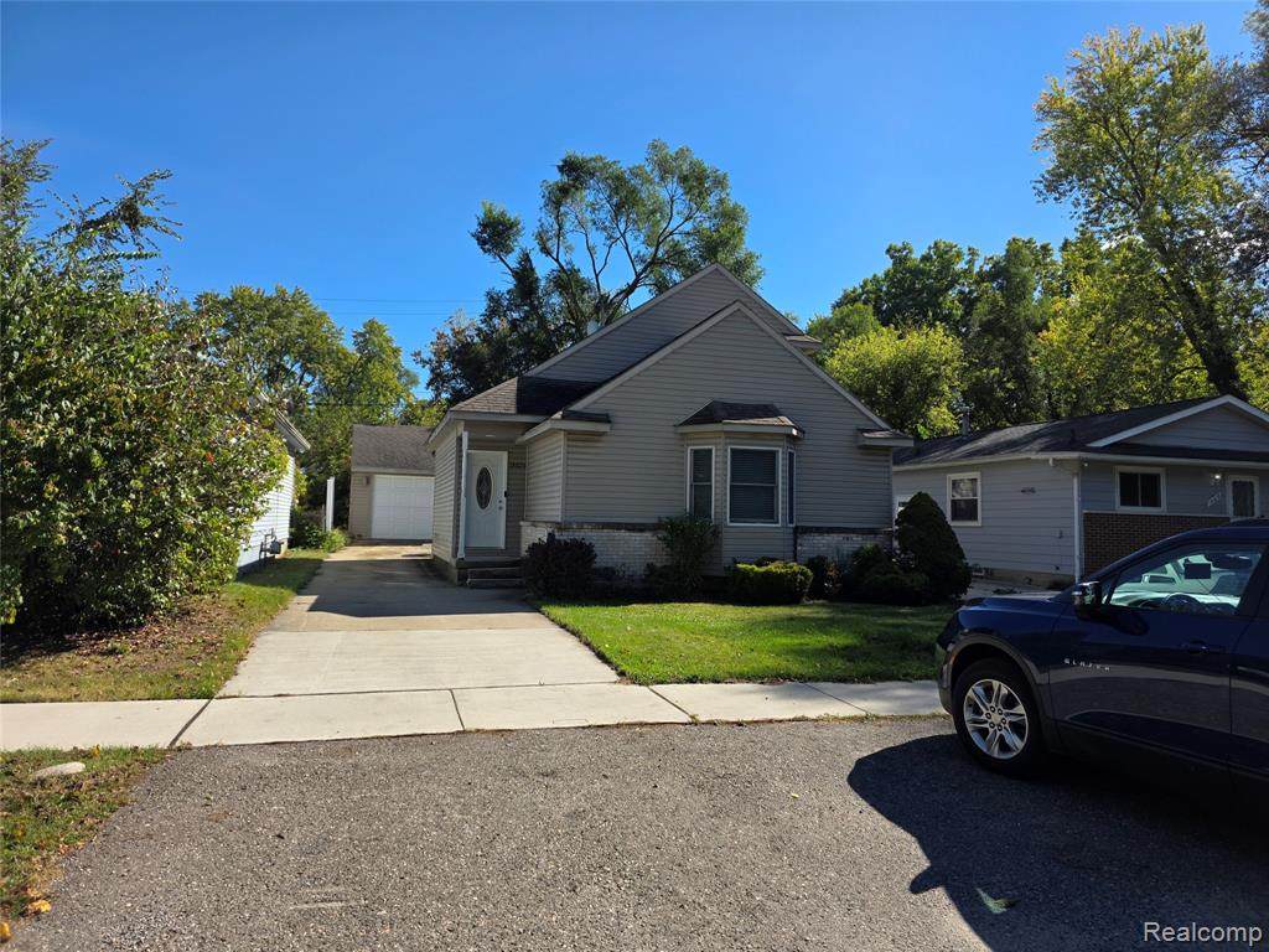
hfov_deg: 73.9
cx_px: 634
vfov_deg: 58.9
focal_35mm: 23
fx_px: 843
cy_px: 476
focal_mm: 6.3
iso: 80
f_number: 1.7
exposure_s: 1/4237
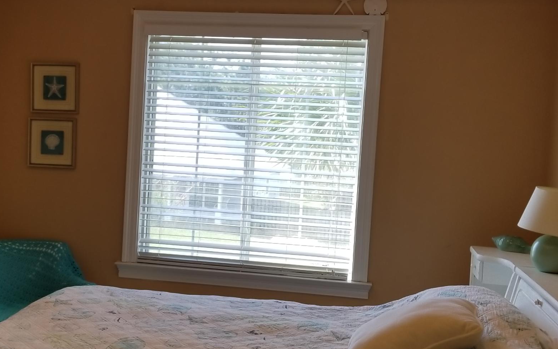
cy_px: 195
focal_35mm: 53
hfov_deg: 37.9
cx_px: 196
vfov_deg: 24.4
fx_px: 806
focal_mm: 4.25
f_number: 1.7
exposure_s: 1/249
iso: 50
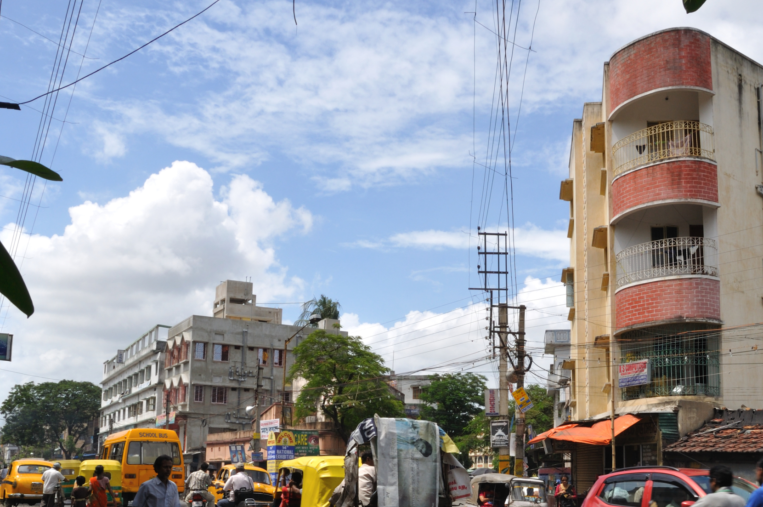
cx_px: 461
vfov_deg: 35.1
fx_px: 783
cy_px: 377
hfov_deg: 51.6
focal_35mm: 37
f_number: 13
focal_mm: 16
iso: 200
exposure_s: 1/160
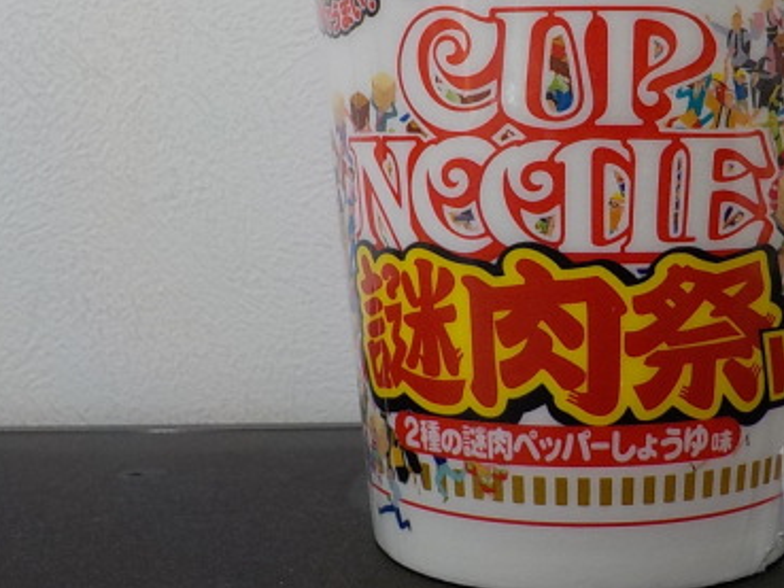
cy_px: 166
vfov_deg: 27.7
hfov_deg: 36.0
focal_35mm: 52
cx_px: 582
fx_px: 1178
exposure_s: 1/80
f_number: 3.3
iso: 125
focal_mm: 4.1
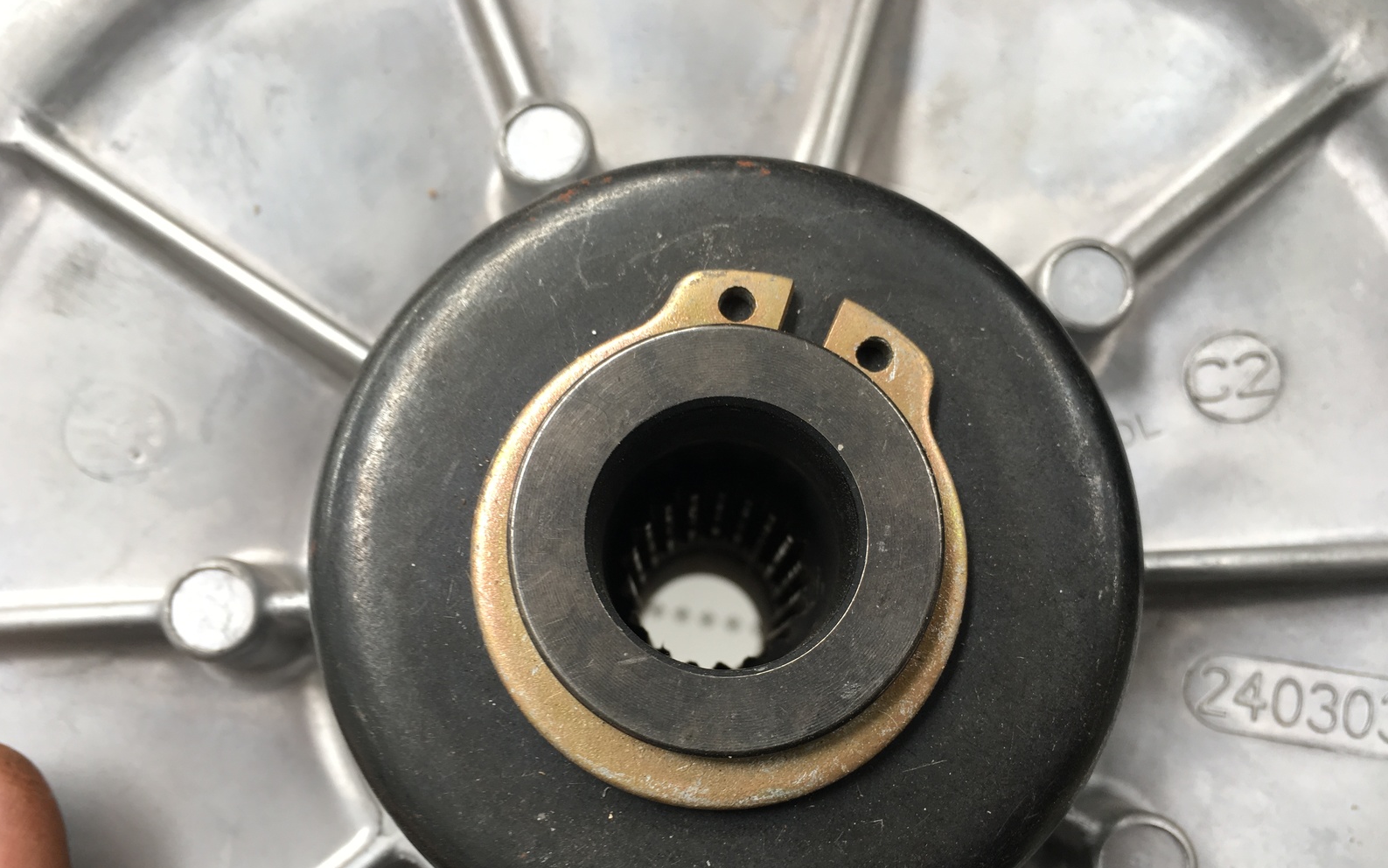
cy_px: 516
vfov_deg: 40.4
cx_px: 689
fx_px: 1173
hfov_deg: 61.2
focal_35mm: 31
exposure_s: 1/50
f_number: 2.2
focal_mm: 4.15
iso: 32
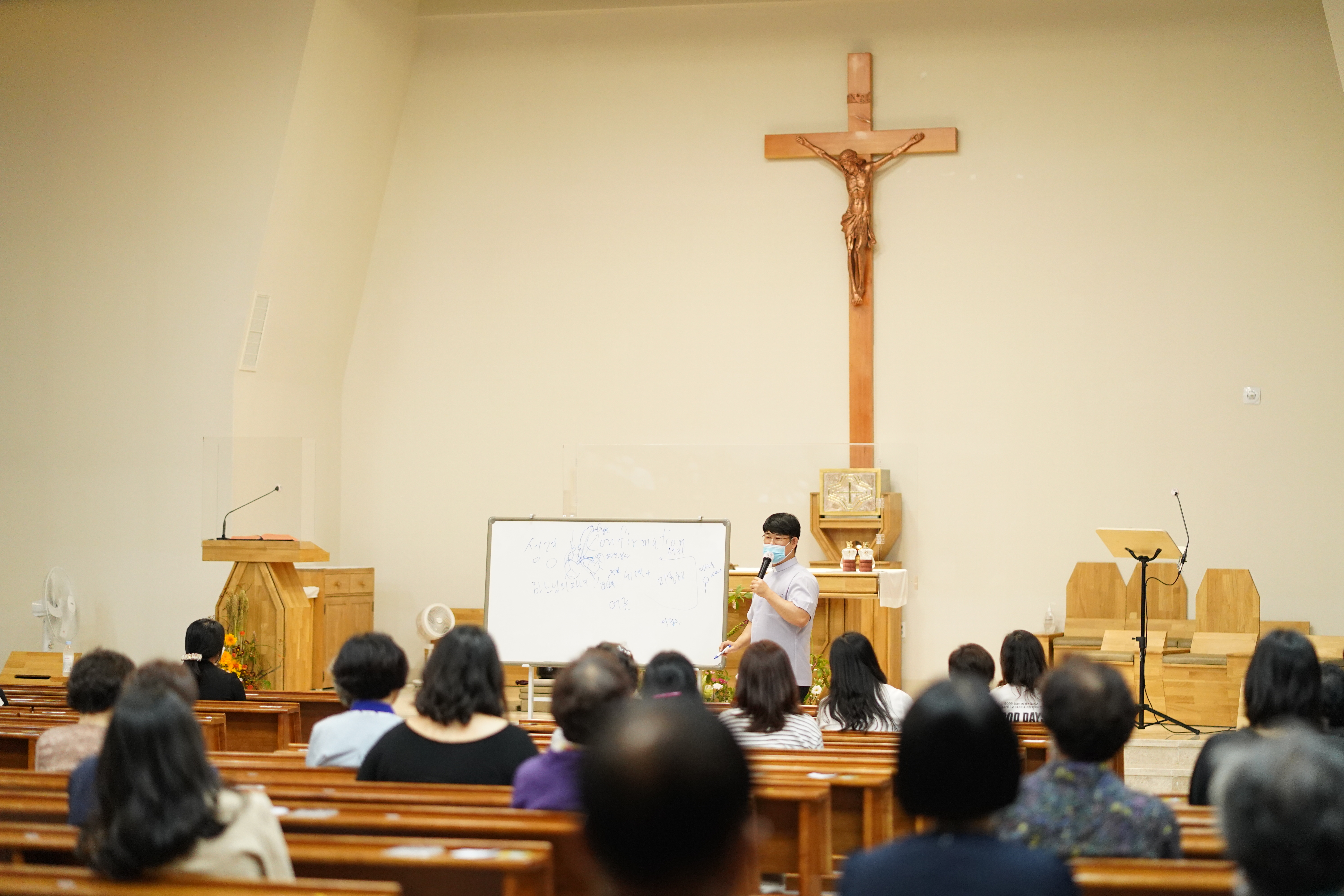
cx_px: 672
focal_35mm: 85
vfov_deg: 16.1
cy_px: 448
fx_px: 3173
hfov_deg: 23.9
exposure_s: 1/500
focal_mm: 85
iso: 4000
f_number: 2
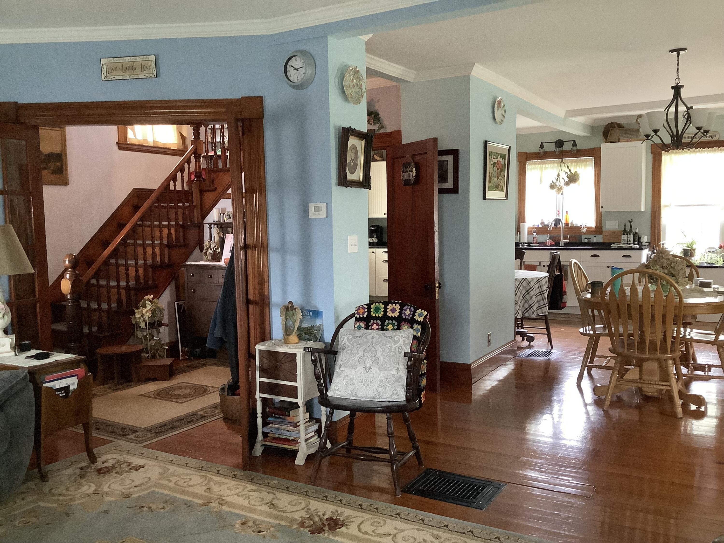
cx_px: 362
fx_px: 648
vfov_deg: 45.4
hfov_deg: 58.4
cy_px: 272
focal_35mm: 31
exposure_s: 1/30
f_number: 2.4
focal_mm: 3.3
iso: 640
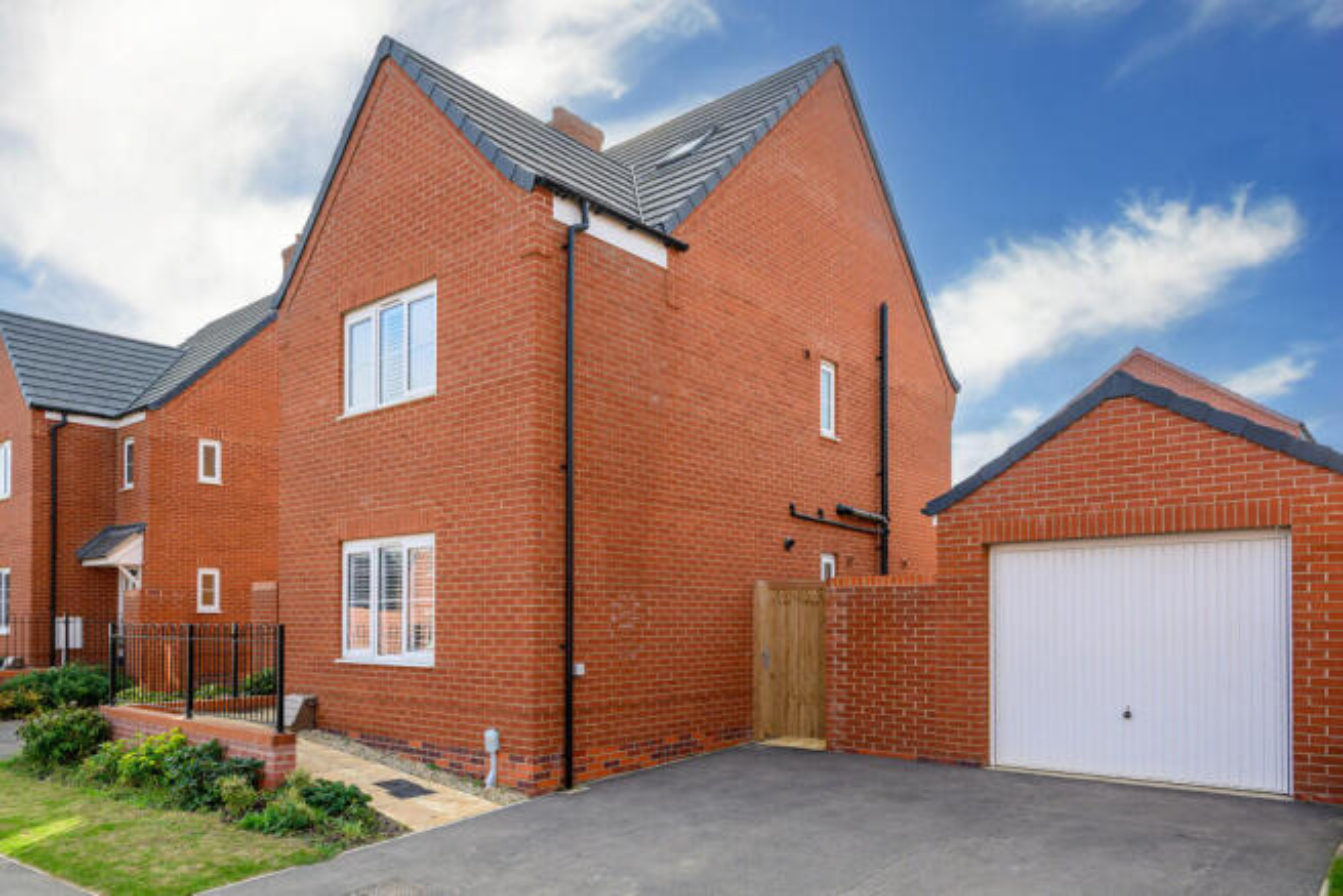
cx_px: 672
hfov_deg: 73.7
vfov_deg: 53.2
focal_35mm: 24
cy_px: 448
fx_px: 895
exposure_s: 1/250
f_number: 8
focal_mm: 24
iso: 320
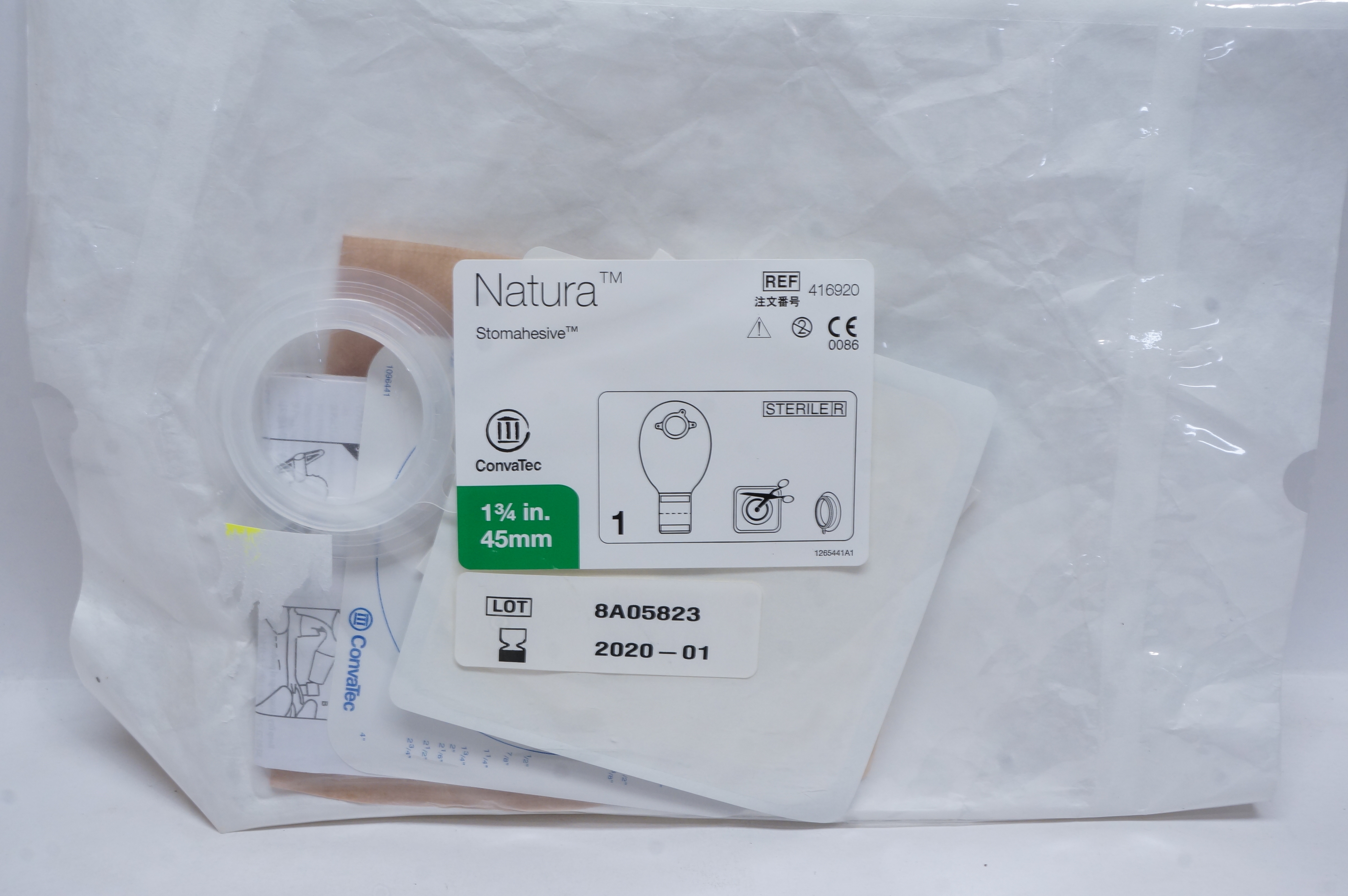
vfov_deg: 27.2
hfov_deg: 40.0
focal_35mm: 50
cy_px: 448
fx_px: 1851
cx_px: 674
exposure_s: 1/10
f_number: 14
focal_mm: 33
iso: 400
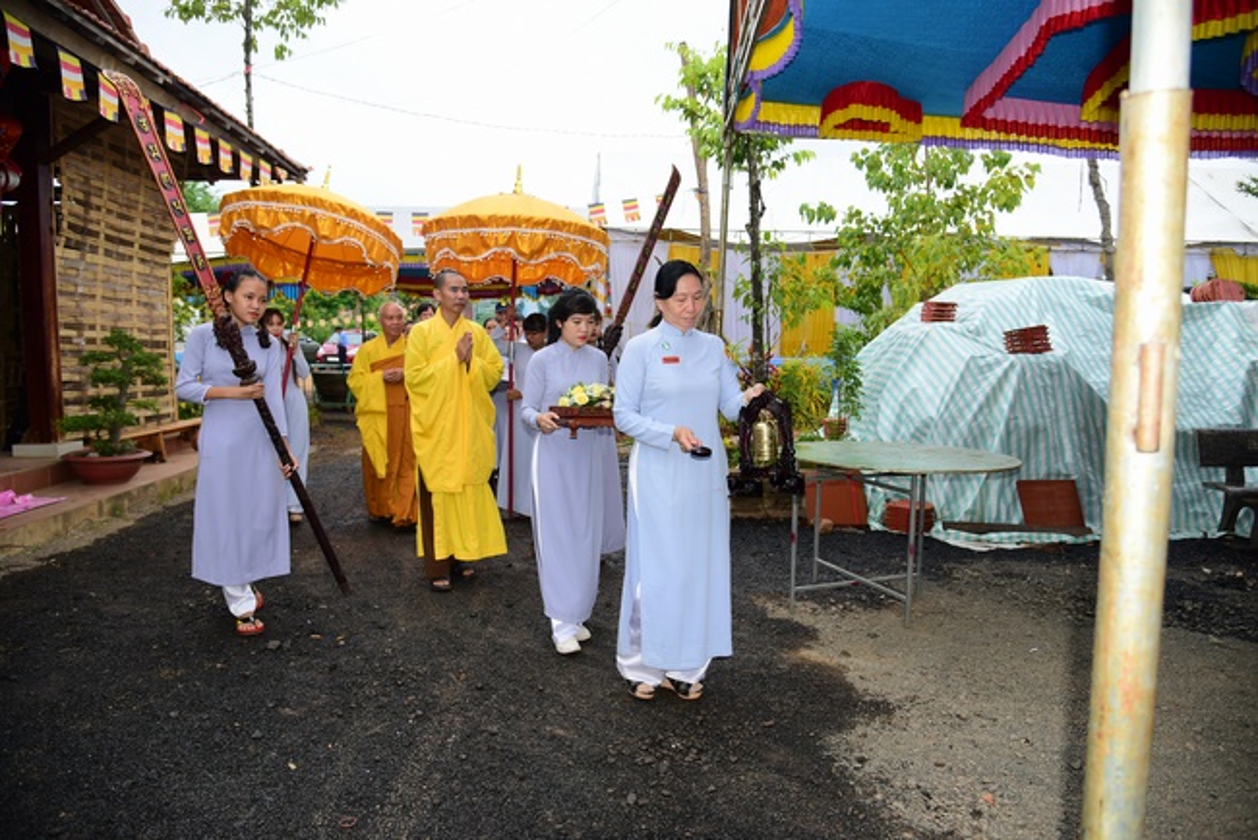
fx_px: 839
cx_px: 629
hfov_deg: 73.7
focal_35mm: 24
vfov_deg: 53.2
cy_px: 420
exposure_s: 1/125
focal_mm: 24
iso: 320
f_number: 4
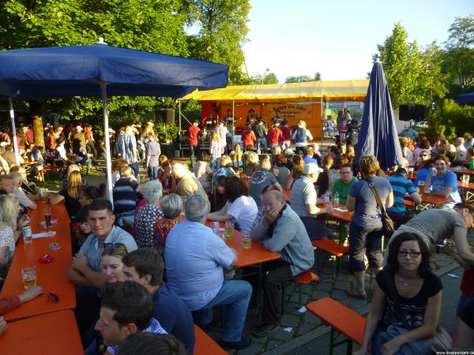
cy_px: 178
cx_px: 237
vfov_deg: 54.9
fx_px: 342
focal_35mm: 25
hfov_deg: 69.4
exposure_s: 1/125
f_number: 3.1
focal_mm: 4.5
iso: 100
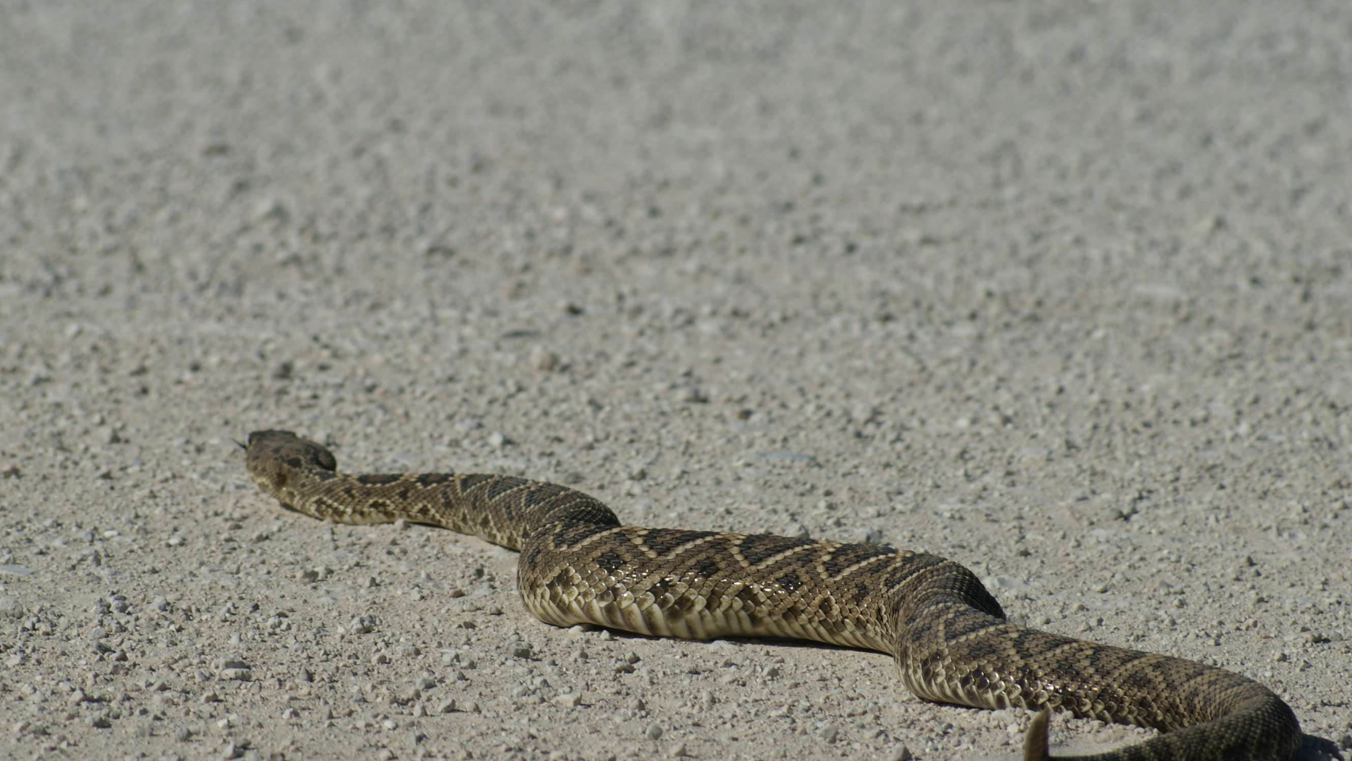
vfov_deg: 3.9
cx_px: 680
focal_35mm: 309
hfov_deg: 7.0
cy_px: 470
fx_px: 11077
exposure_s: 1/500
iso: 100
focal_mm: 180
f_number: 9
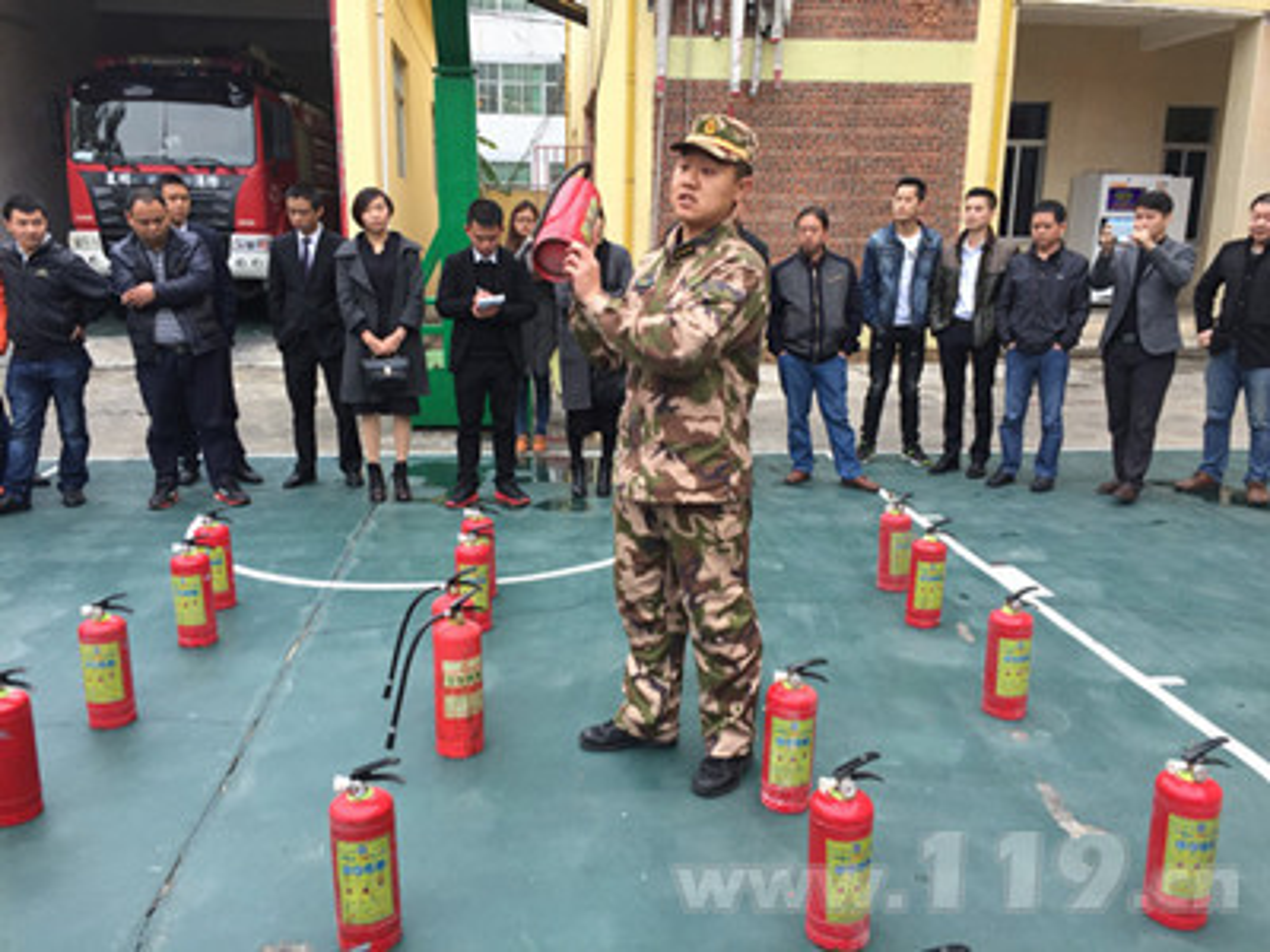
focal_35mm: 29
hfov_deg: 61.7
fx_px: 1064
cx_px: 635
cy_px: 476
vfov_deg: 48.2
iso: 32
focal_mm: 4.15
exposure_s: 1/50
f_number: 2.2
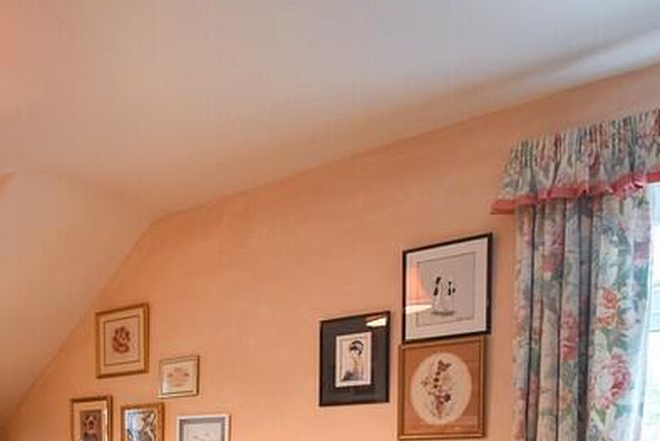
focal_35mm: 39
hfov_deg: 44.6
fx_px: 715
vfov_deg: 30.1
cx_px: 55
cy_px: 506
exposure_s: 1/15
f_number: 4.5
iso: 110
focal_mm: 10
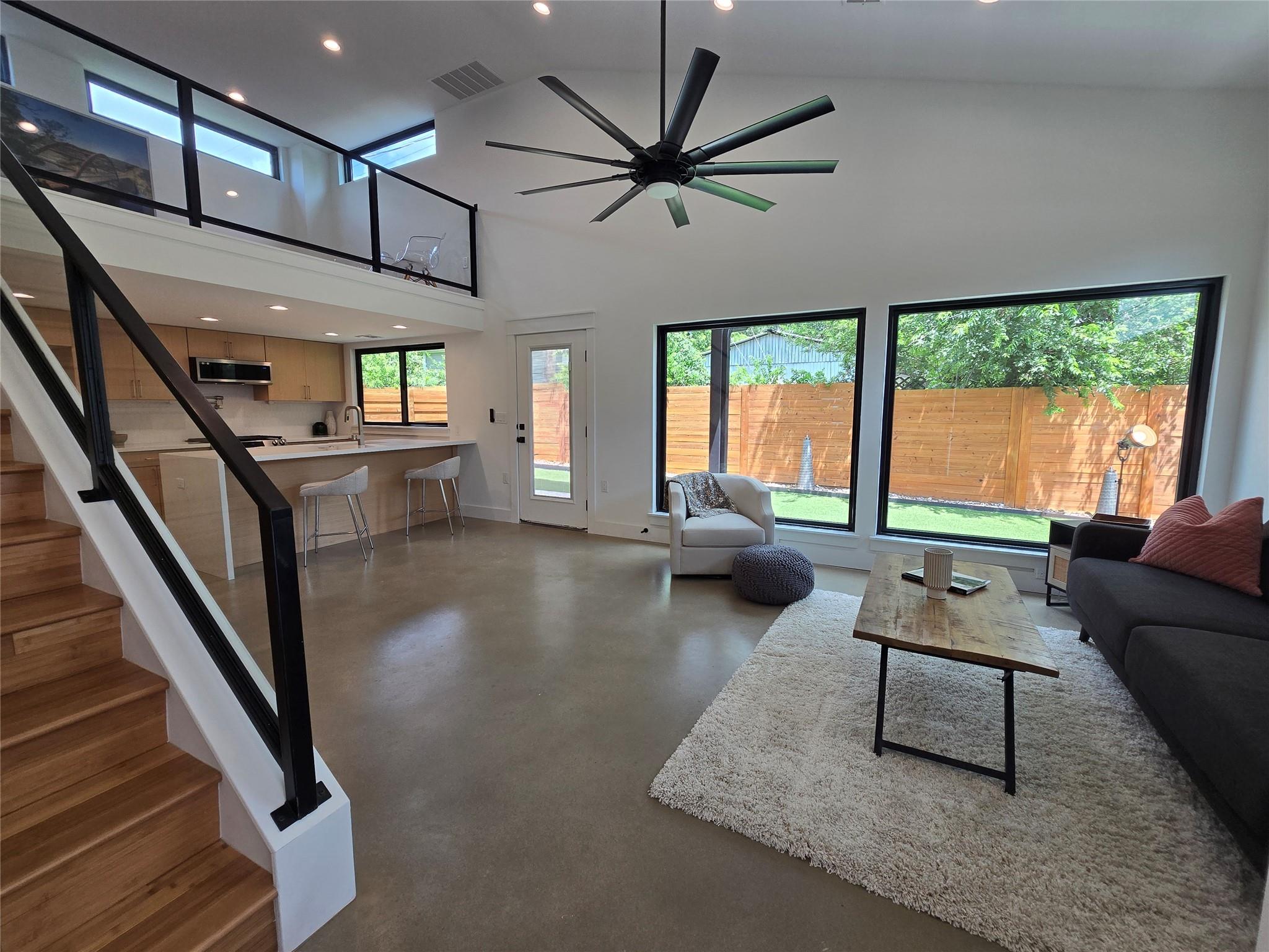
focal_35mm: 13
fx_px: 477
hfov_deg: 106.2
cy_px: 476
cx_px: 634
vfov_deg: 89.9
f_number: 2.2
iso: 50
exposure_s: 1/153
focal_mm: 2.2
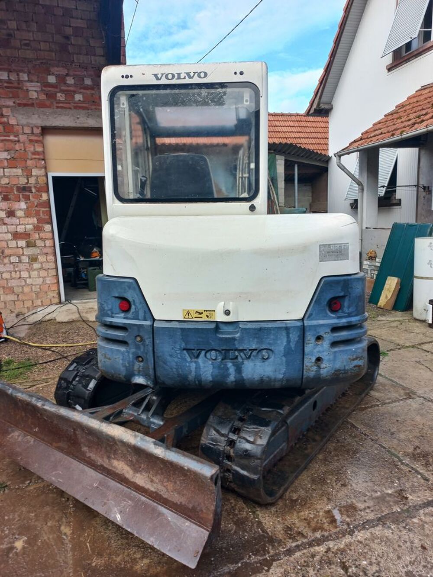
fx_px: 417
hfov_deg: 54.9
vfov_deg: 69.4
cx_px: 216
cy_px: 288
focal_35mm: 25
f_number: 1.8
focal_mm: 4.6
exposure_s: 1/120
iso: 25
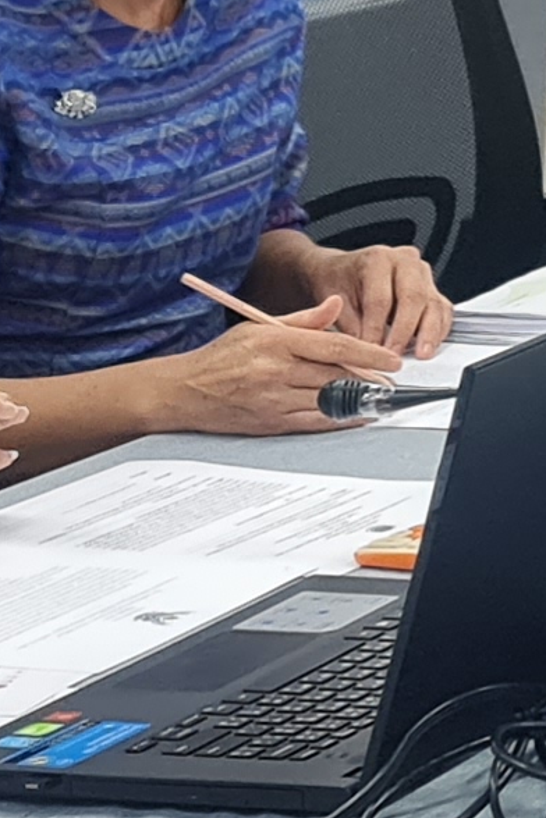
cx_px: 2135
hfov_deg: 6.4
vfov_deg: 11.2
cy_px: -408
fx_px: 4026
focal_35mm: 177
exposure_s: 1/50
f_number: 1.8
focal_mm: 7
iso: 160
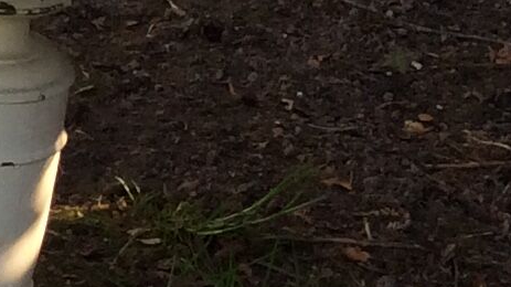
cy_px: 131
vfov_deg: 6.2
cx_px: -419
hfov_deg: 10.4
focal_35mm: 195
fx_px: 2641
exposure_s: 1/193
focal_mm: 3.3
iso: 32
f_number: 2.4
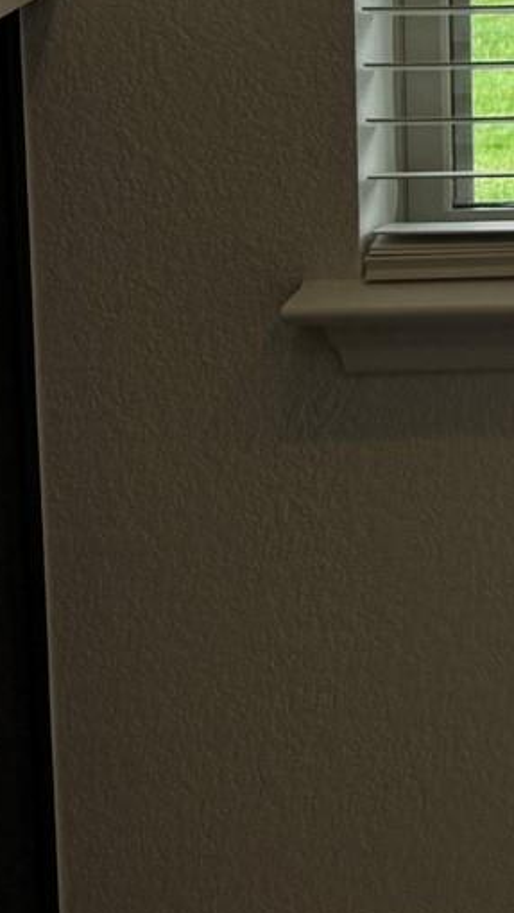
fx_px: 2543
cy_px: -422
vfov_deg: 18.3
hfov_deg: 9.7
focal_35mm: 105
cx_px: 1363
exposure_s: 1/1311
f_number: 1.78
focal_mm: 6.76
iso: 80
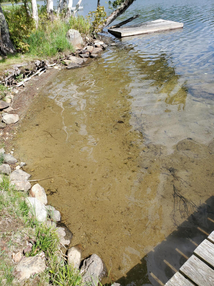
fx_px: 214
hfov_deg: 53.1
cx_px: 107
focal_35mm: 26
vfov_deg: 67.3
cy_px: 143
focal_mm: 4.3
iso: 50
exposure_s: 1/914
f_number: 2.4
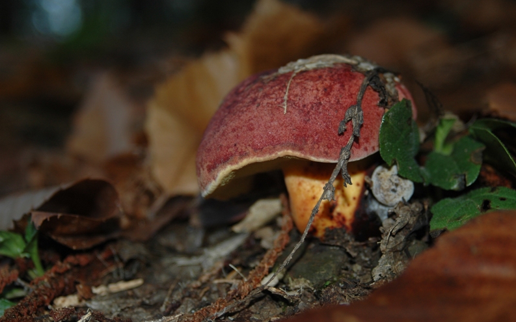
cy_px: 167
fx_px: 1040
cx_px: 259
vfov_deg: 17.6
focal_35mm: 74
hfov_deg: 27.9
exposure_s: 1/60
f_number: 4.2
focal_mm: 48
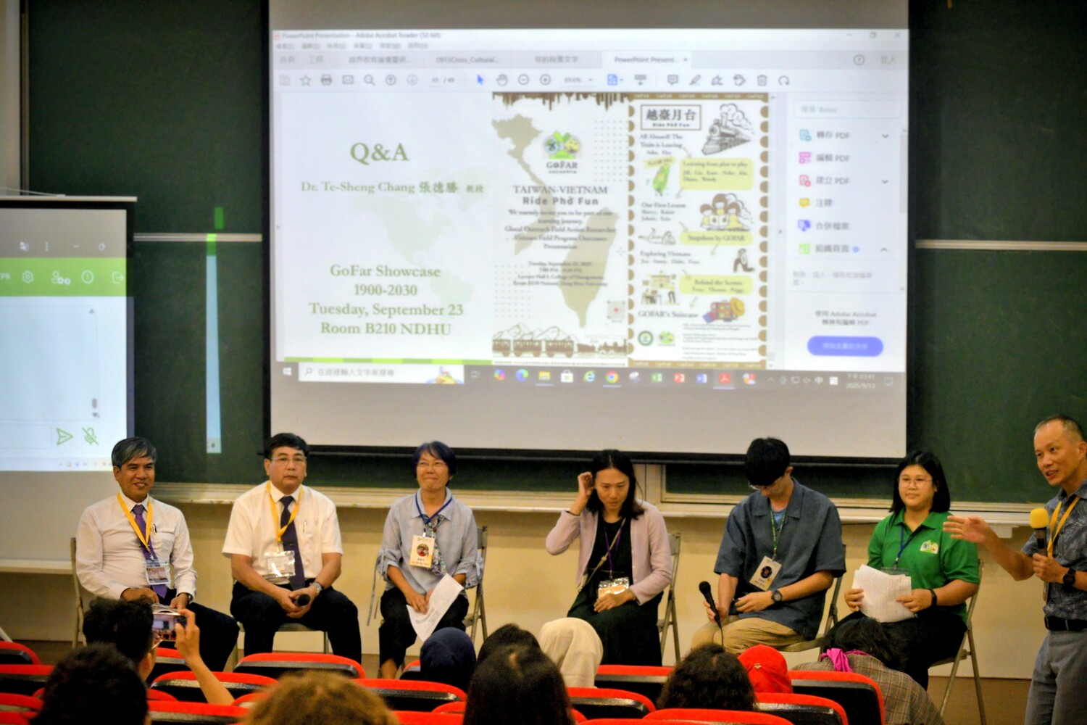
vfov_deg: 13.0
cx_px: 544
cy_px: 362
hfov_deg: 19.5
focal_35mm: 105
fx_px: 3170
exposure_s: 1/500
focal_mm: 70
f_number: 5.6
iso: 2500
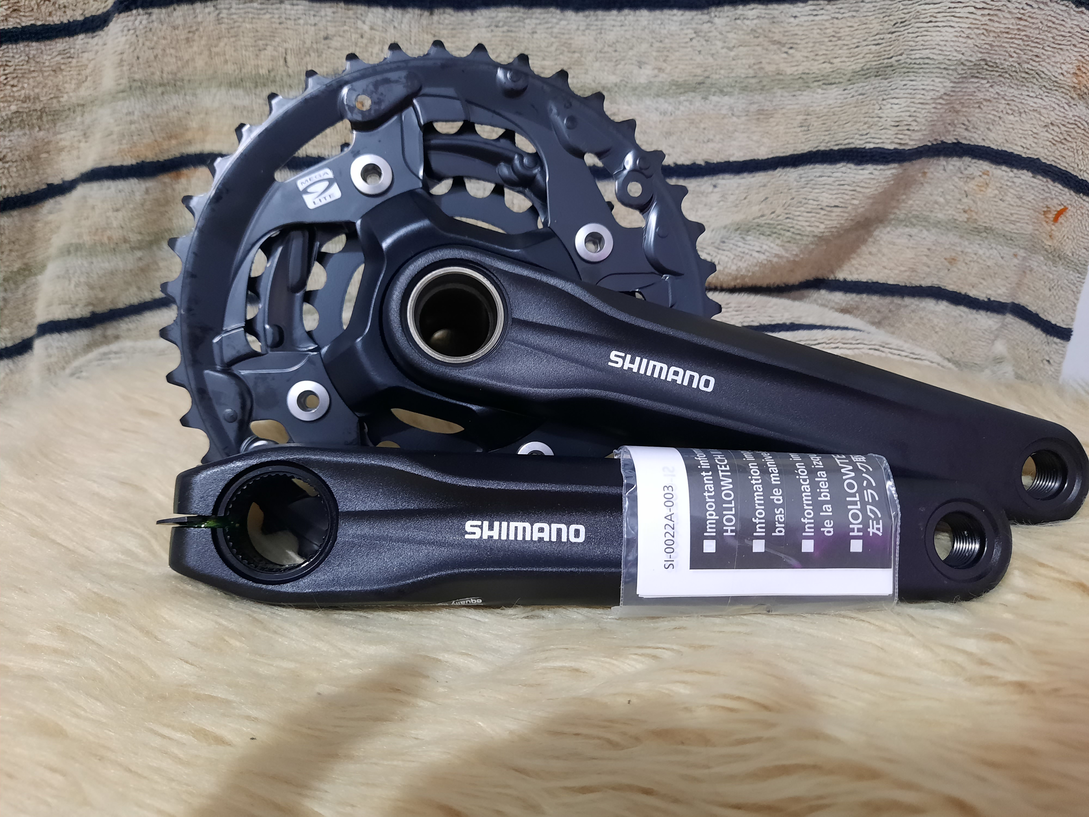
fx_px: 786
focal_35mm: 25
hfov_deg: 69.4
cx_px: 544
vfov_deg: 54.9
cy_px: 408
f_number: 2
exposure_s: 1/24
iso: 500
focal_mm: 4.6
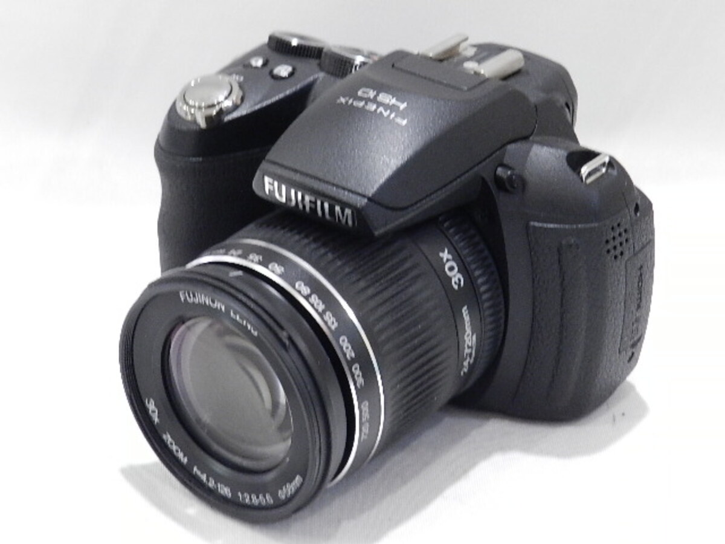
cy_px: 272
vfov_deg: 17.6
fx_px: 1759
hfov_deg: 23.3
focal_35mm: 84
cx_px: 362
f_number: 4.4
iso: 800
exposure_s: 1/25
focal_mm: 14.9
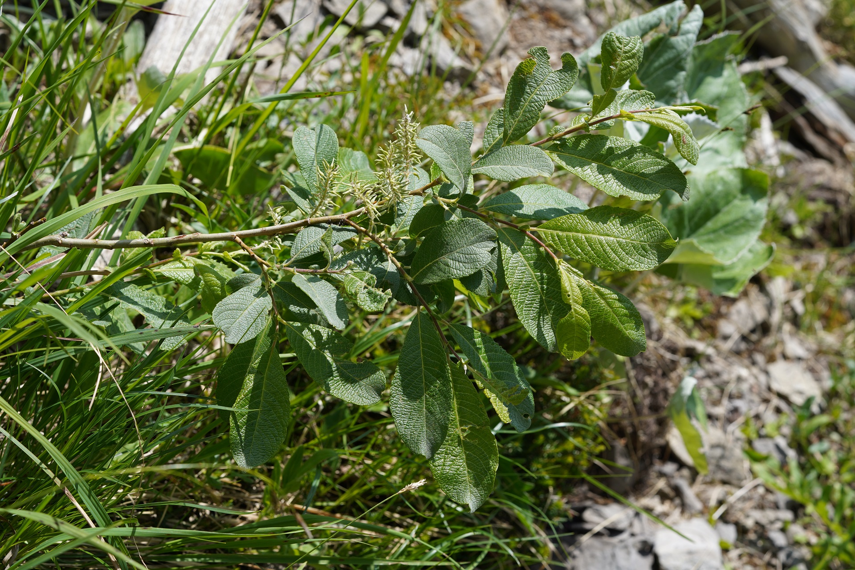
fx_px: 2137
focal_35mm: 90
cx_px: 428
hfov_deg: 22.6
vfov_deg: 15.2
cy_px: 285
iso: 160
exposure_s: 1/320
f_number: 8
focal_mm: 90
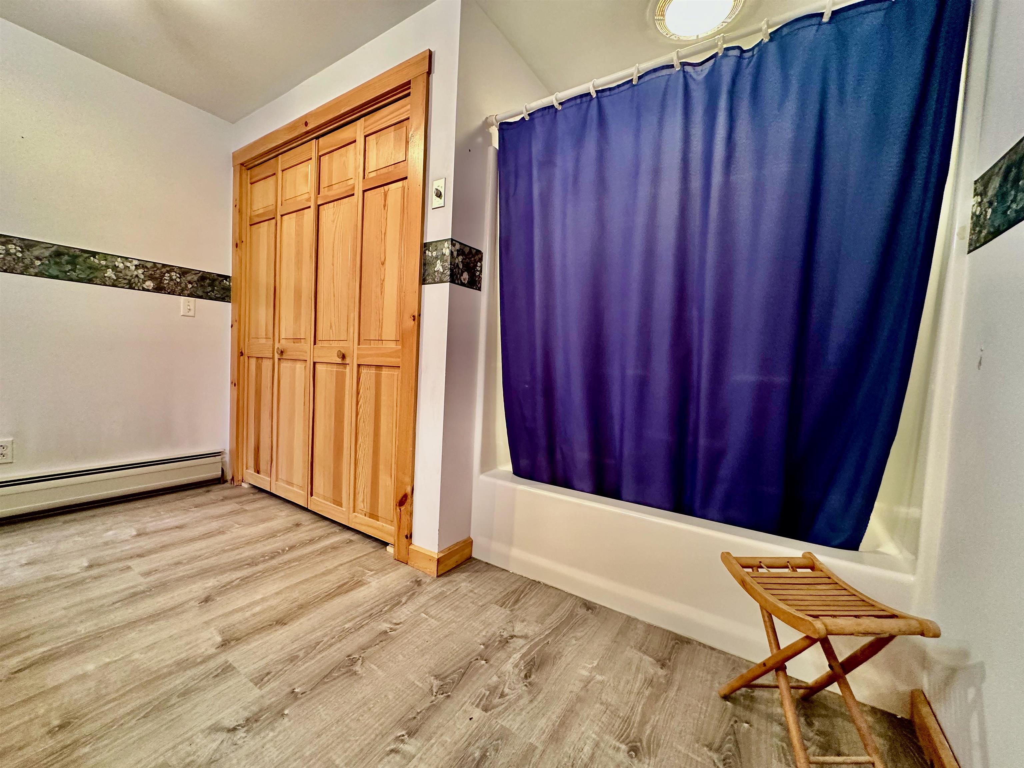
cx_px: 512
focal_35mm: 14
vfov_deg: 85.7
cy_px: 384
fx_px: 414
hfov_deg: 102.1
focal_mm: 2.22
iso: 320
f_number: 2.2
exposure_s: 1/60
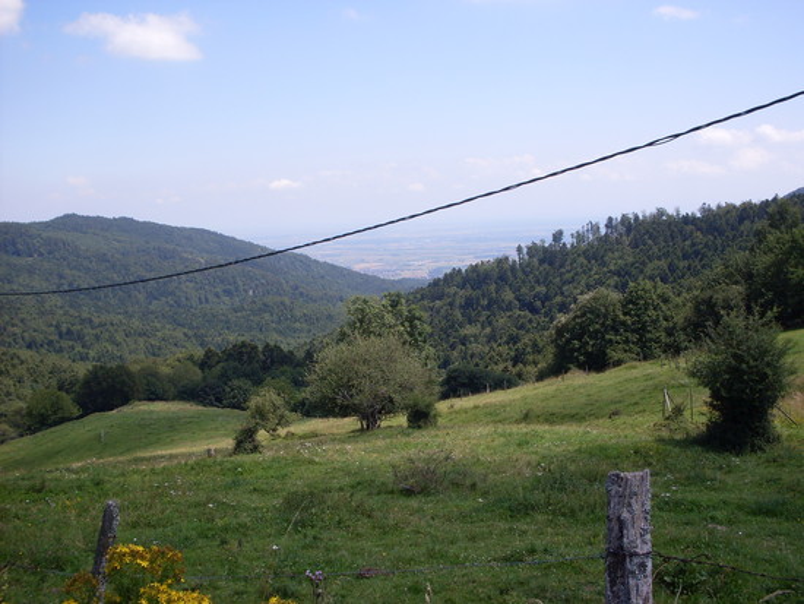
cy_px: 302
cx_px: 402
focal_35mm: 38
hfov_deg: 49.0
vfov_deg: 37.7
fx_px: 883
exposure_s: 1/125
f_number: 8.4
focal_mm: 6.3
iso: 80
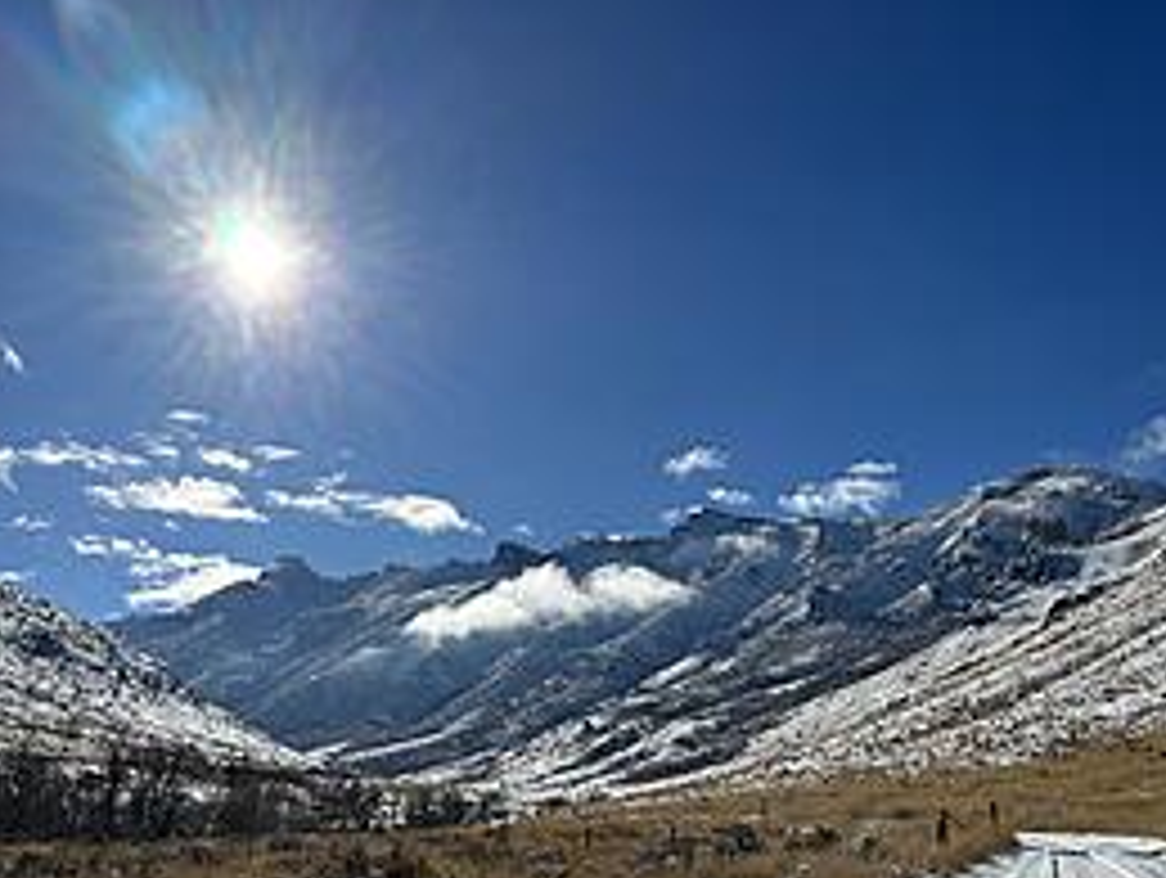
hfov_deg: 50.0
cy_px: 635
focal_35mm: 37
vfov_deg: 38.0
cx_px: 527
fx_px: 1248
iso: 80
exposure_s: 1/18519
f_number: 1.78
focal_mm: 6.86
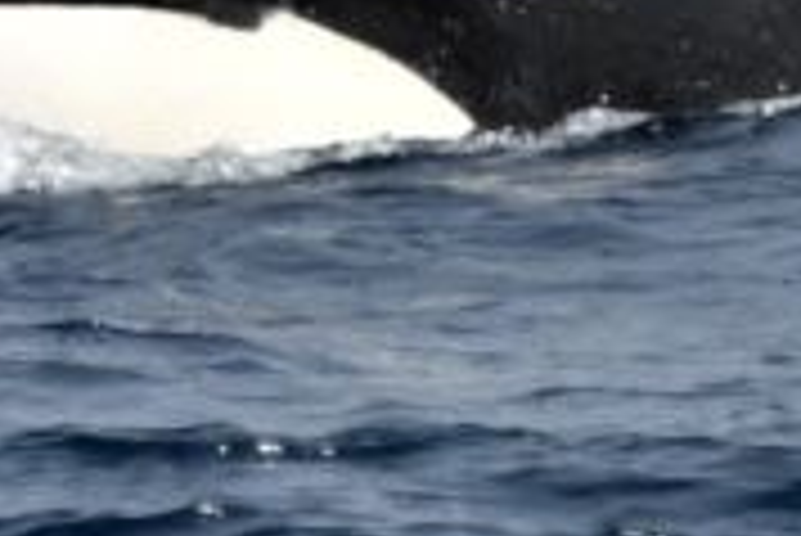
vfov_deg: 0.5
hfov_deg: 0.8
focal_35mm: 2693
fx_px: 59966
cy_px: -300
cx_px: 855
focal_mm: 600
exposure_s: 1/8000
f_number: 6.3
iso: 1250
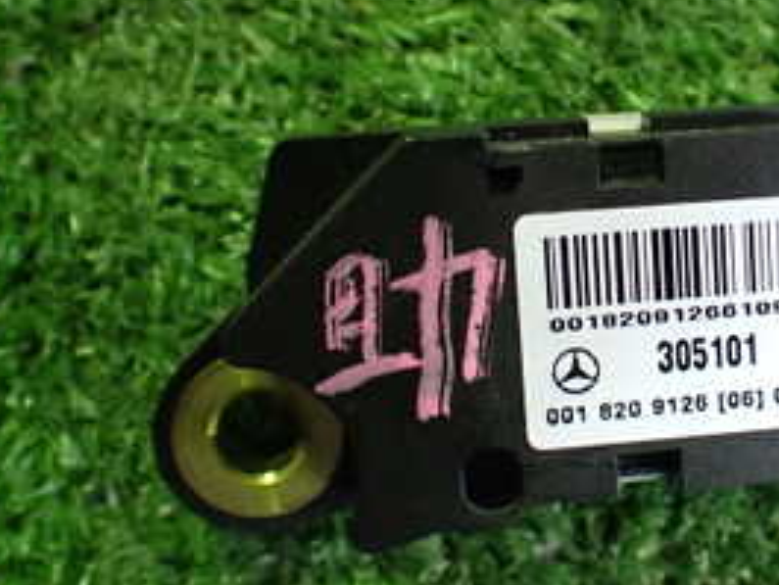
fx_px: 1531
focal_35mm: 68
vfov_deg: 21.6
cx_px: 653
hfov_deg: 27.8
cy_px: 238
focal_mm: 5.4
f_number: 2.3
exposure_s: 1/50
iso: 800
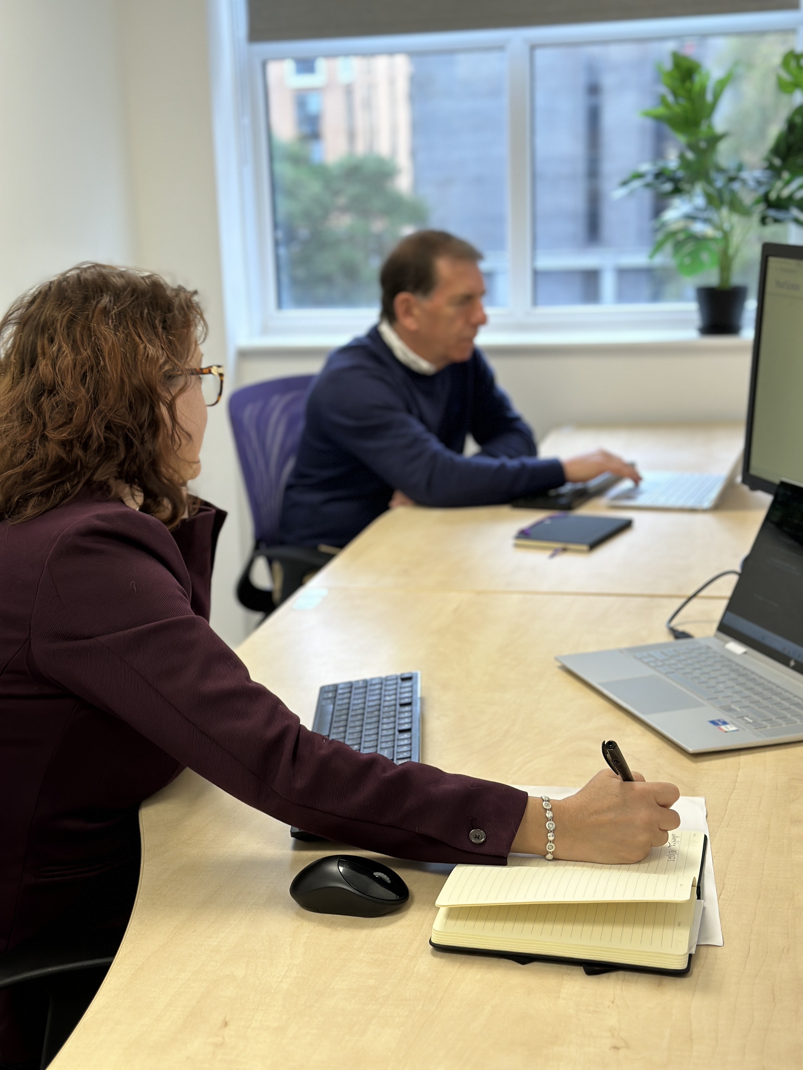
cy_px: 535
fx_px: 1485
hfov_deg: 30.3
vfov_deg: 39.7
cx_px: 402
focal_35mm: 48
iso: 100
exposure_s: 1/100
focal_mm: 6.86
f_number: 1.78
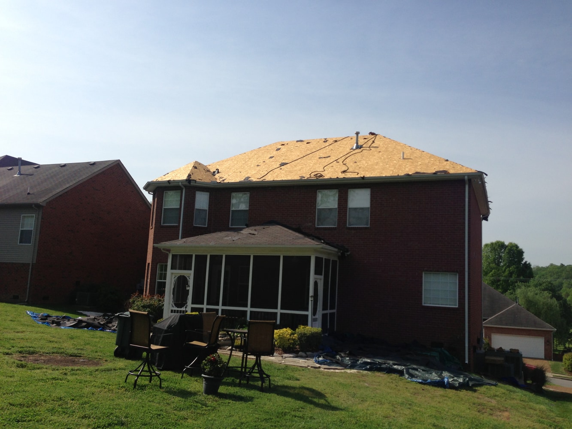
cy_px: 214
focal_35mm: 33
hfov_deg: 55.3
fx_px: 545
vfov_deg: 43.0
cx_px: 286
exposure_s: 1/2262
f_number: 2.4
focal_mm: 4.13
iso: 50
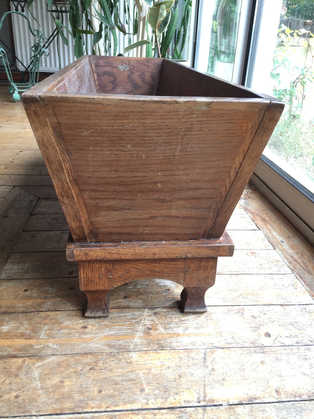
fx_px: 351
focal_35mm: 29
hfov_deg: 48.2
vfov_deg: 61.7
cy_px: 210
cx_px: 157
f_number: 2.2
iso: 40
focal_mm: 4.15
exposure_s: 1/33
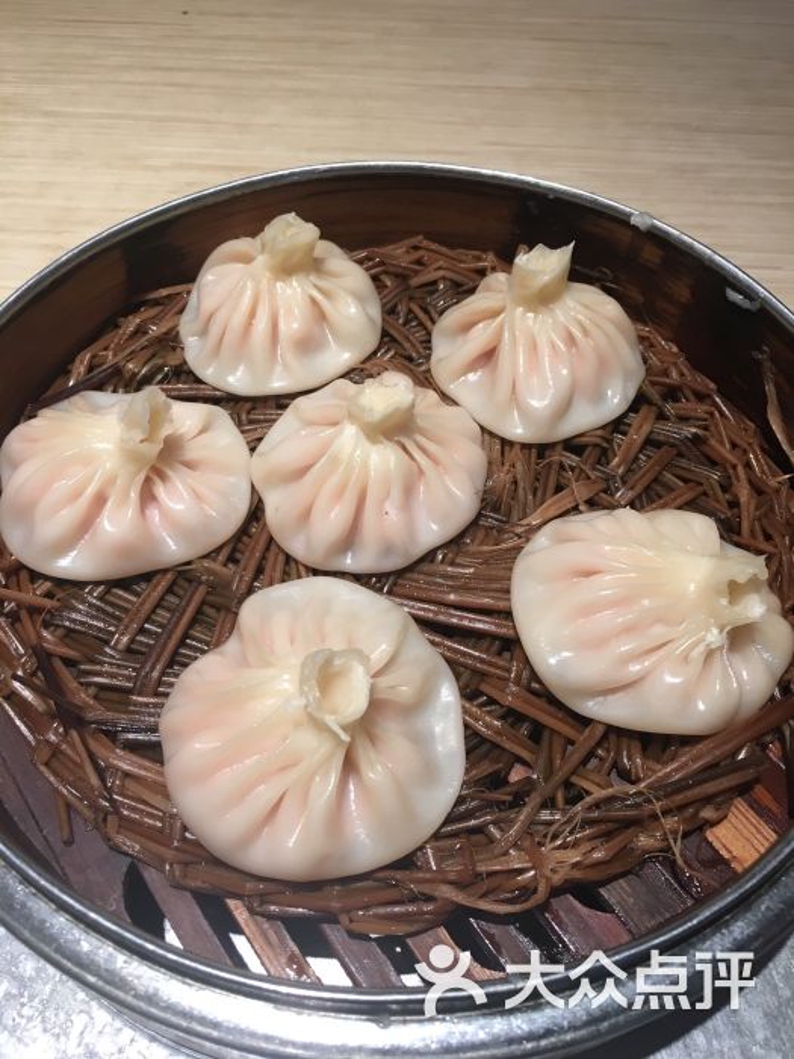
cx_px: 397
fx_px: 887
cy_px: 530
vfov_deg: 61.7
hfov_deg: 48.2
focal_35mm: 29
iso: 32
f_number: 2.2
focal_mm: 4.15
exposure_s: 1/33
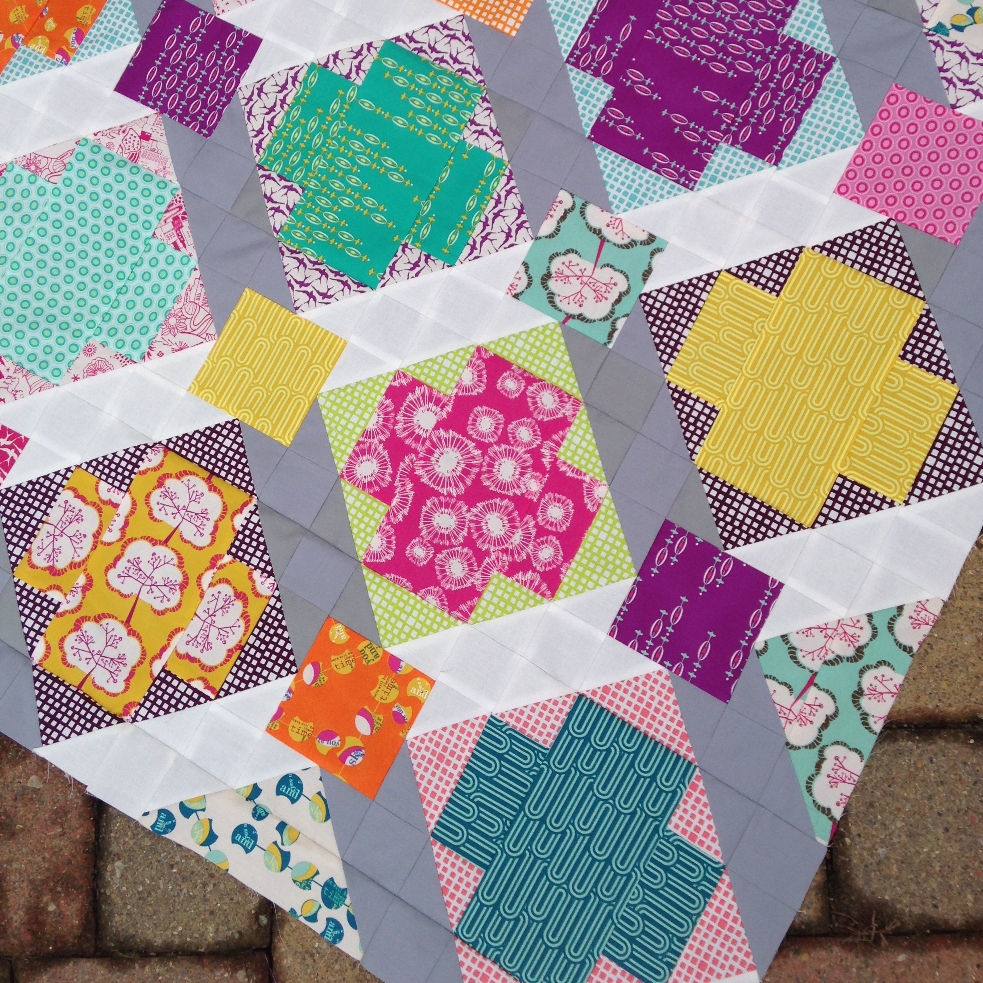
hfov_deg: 42.8
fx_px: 1253
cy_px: 332
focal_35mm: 39
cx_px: 490
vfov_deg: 42.3
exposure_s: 1/653
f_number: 2.4
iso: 50
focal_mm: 4.12
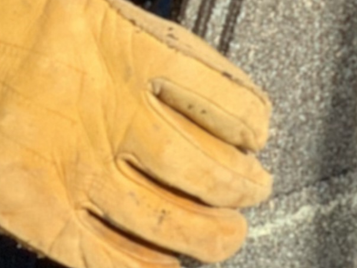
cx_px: 62
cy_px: -893
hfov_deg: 5.7
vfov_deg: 4.0
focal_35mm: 346
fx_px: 3567
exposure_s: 1/154
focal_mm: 6
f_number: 2.4
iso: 16
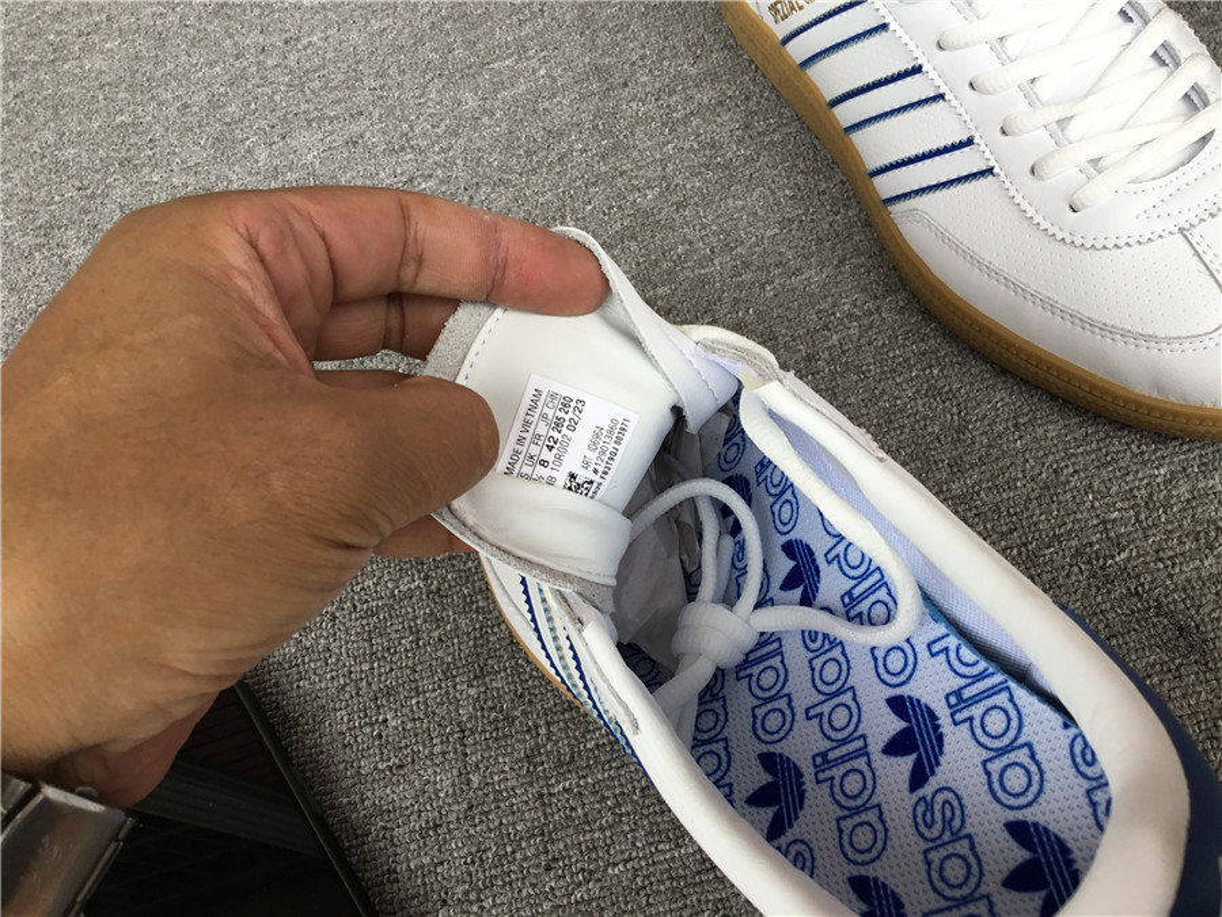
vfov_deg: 45.4
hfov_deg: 58.4
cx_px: 611
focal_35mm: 31
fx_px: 1094
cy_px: 458
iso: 25
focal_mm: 3.3
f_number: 2.4
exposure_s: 1/100
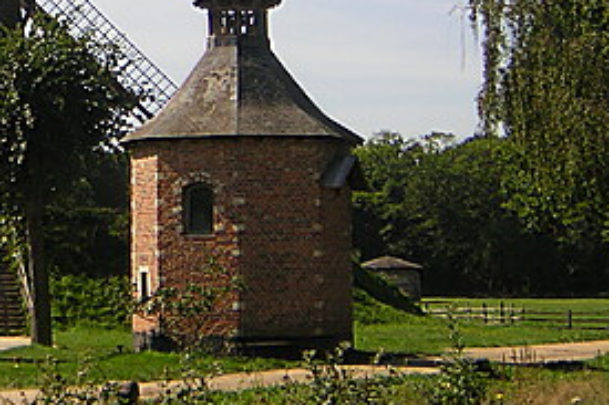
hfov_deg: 16.2
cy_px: 70
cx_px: 84
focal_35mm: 125
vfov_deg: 10.9
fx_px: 2113
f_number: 3.5
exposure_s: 1/718
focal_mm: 8.6
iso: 50
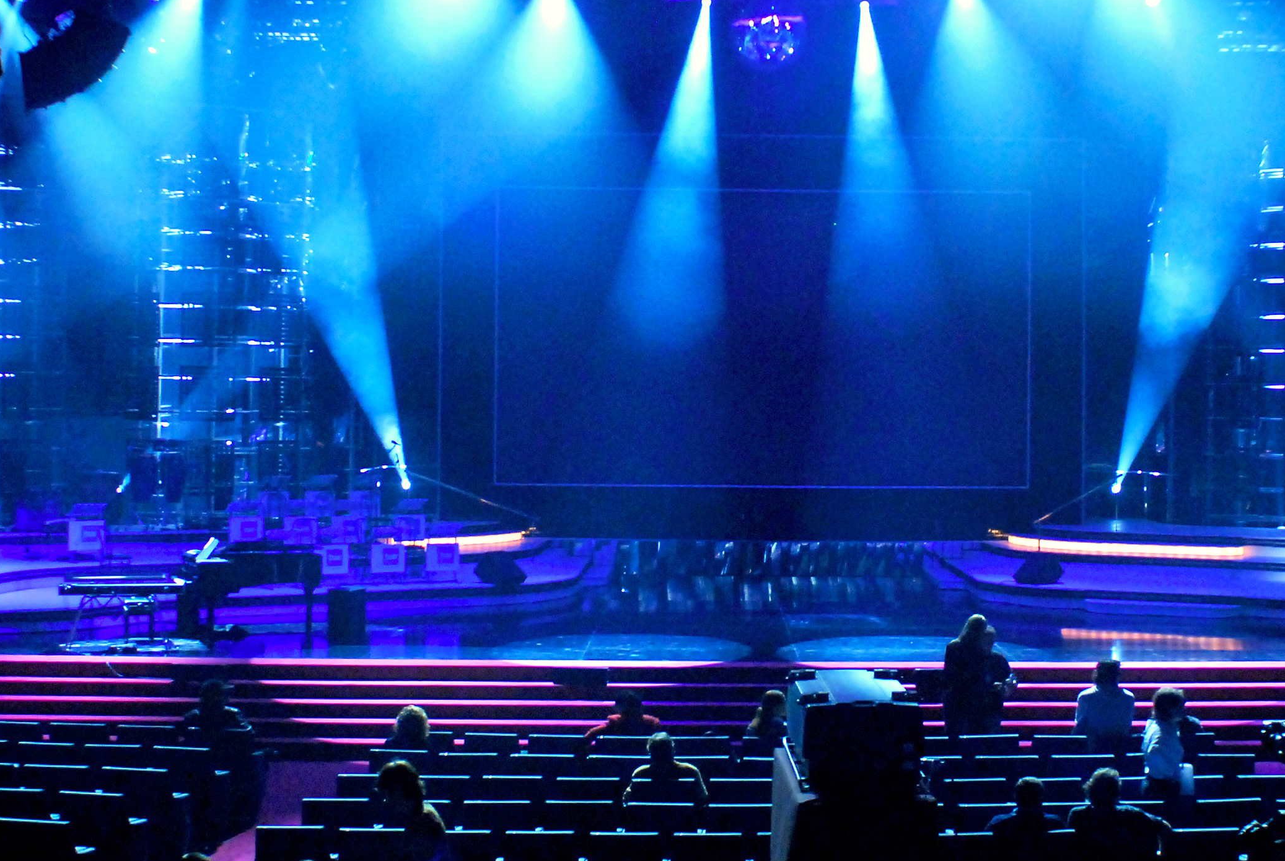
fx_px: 2002
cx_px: 750
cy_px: 315
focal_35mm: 56
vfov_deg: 24.2
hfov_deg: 35.5
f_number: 3.2
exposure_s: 1/60
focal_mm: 20
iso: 1600
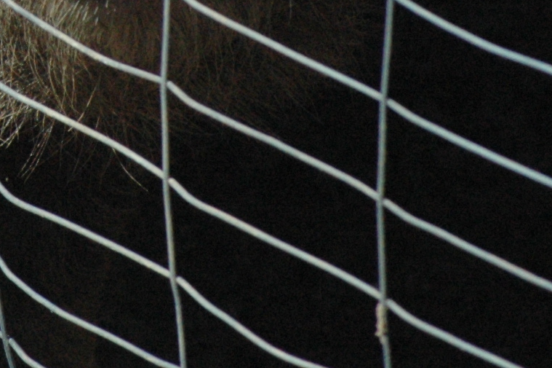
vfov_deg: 1.5
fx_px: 14112
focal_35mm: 921
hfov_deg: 2.2
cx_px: -176
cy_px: -326
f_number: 10
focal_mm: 155
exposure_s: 1/1600
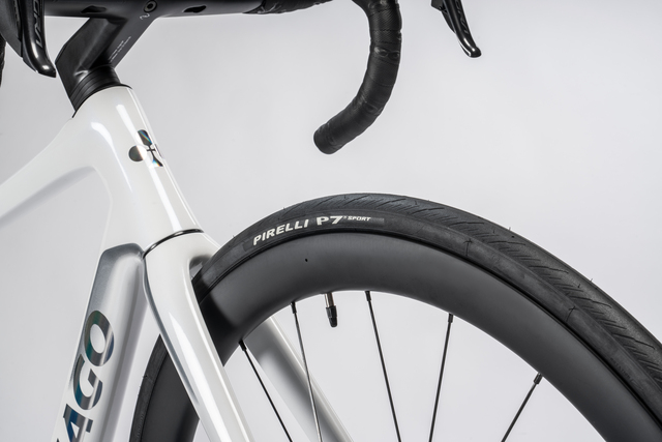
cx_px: 331
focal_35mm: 70
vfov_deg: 19.5
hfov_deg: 28.8
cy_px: 221
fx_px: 1287
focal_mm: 70
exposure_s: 1/160
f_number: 18
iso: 100
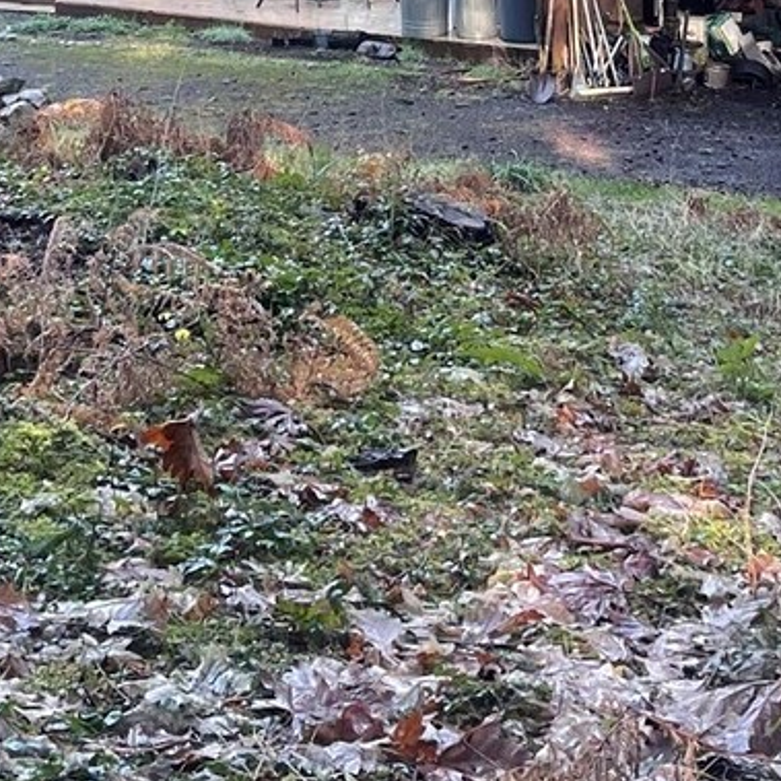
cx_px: 460
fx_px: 2144
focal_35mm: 84
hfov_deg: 20.6
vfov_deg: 18.8
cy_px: -303
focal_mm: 5.1
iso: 64
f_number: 1.6
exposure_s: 1/121
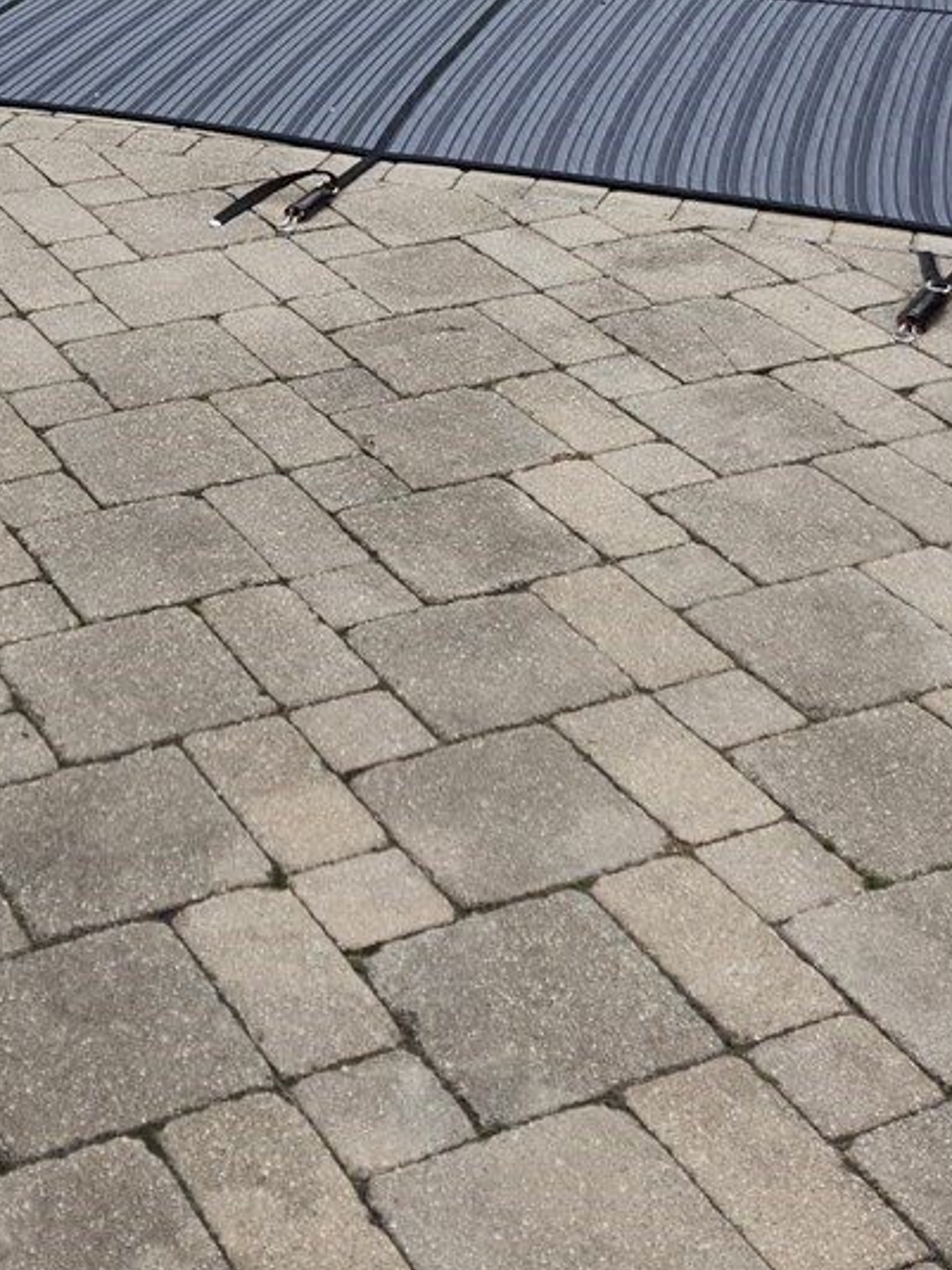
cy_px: -280
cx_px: 185
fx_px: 2421
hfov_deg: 21.9
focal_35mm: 66
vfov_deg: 26.0
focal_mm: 5.54
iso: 25
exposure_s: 1/511
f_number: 1.8
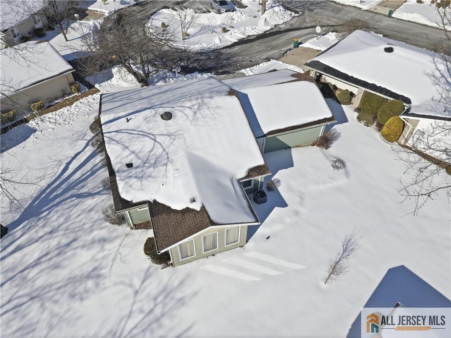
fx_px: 313
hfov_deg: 71.6
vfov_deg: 56.8
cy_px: 169
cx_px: 226
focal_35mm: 24
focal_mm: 6.7
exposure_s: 1/8000
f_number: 1.7
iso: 100
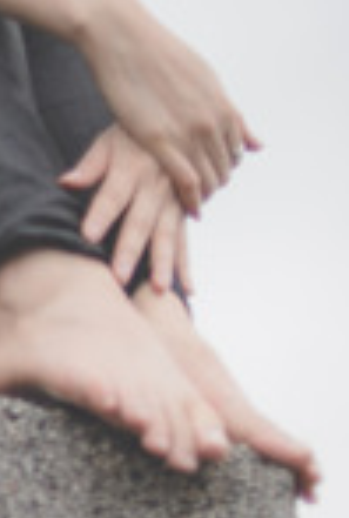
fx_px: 2570
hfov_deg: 7.4
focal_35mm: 178
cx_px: -397
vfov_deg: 11.4
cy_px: 529
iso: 400
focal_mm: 35
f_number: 2
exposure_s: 1/2000
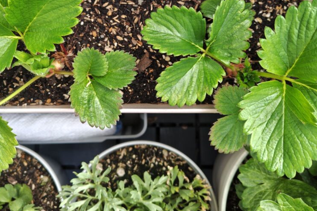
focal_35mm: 33
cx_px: 140
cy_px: 49
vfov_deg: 38.8
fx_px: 291
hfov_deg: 57.1
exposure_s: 1/120
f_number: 1.9
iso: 53
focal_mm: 5.56
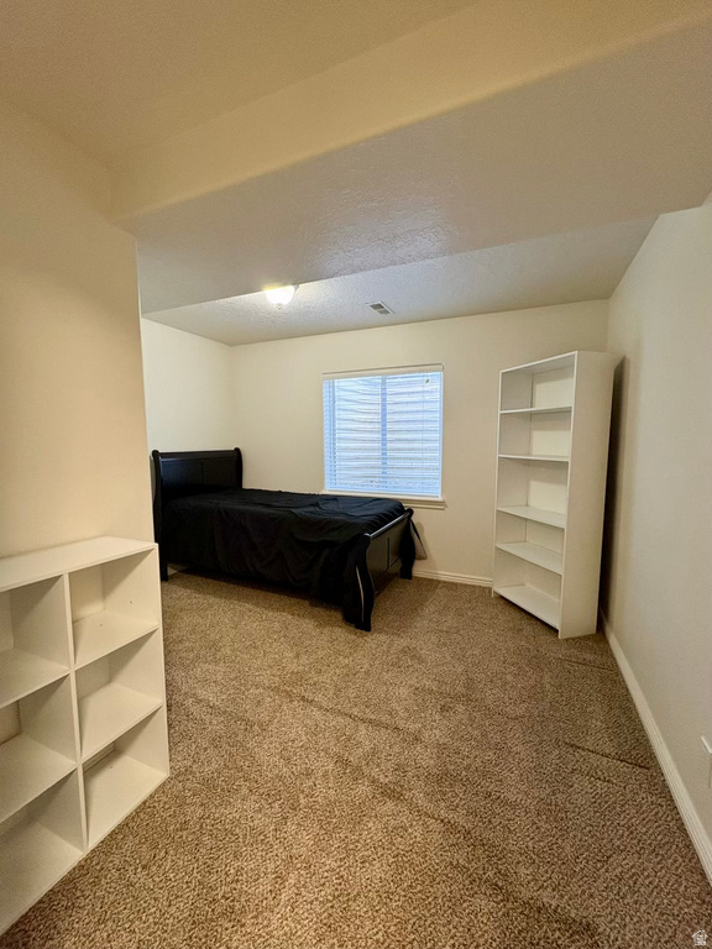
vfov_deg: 102.1
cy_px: 474
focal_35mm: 14
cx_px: 356
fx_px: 384
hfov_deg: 85.7
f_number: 2.2
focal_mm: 2.22
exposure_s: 1/60
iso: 320
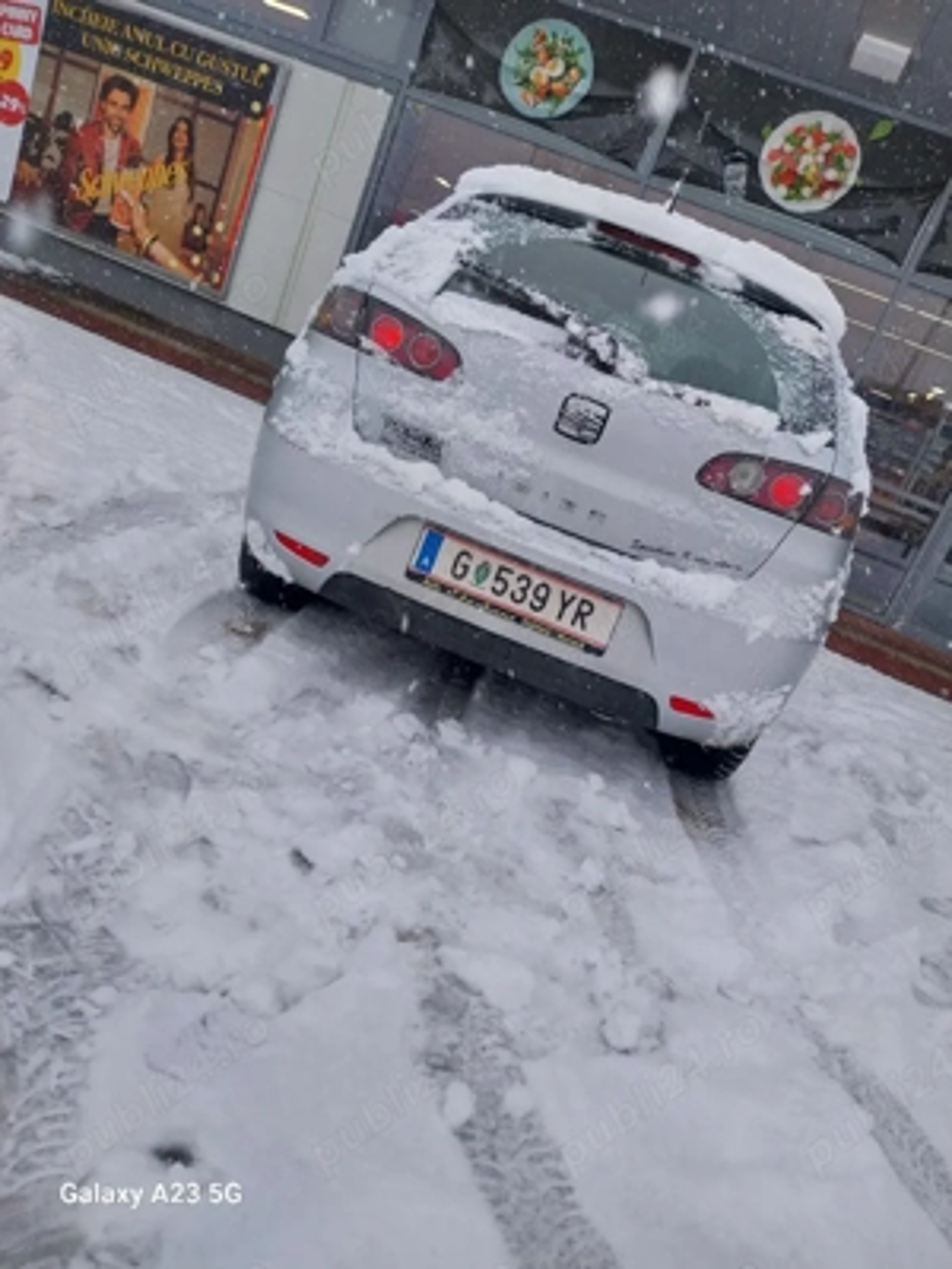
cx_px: 476
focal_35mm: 26
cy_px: 634
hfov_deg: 53.1
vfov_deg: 67.3
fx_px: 953
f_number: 1.8
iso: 25
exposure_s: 1/385
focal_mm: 4
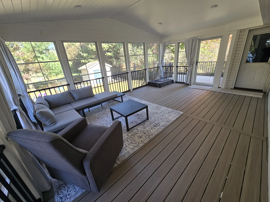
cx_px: 135
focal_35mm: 13
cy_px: 101
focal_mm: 2.2
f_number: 2.2
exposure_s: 1/120
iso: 64
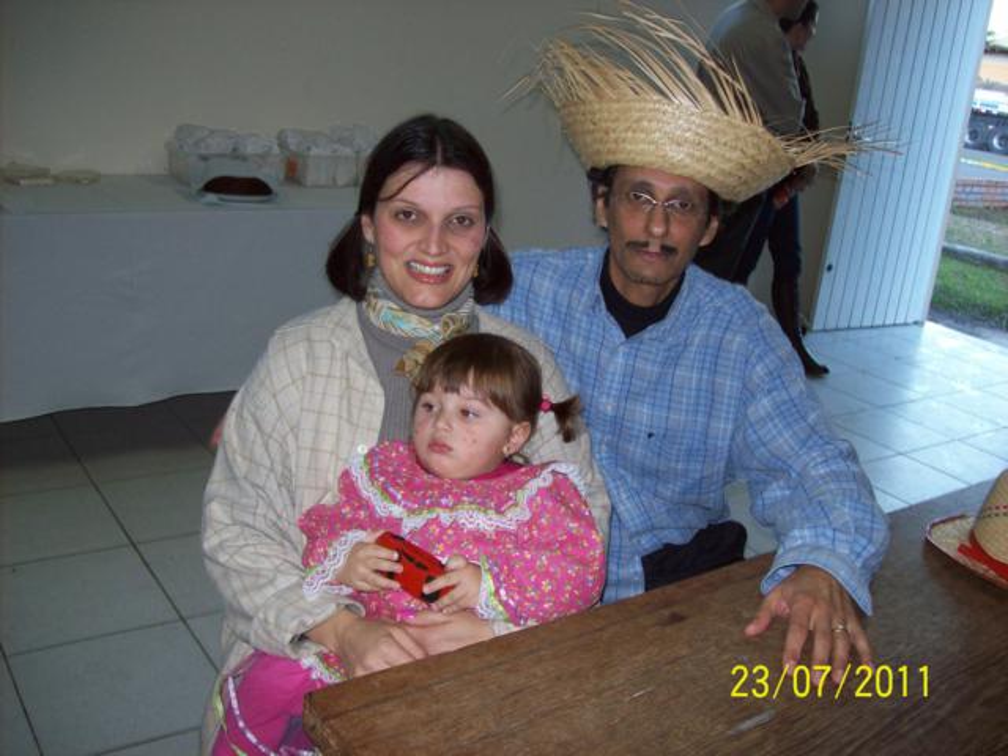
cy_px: 378
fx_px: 1048
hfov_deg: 51.4
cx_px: 504
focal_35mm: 36
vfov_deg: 39.7
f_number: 2.7
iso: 80
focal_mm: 6
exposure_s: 1/64
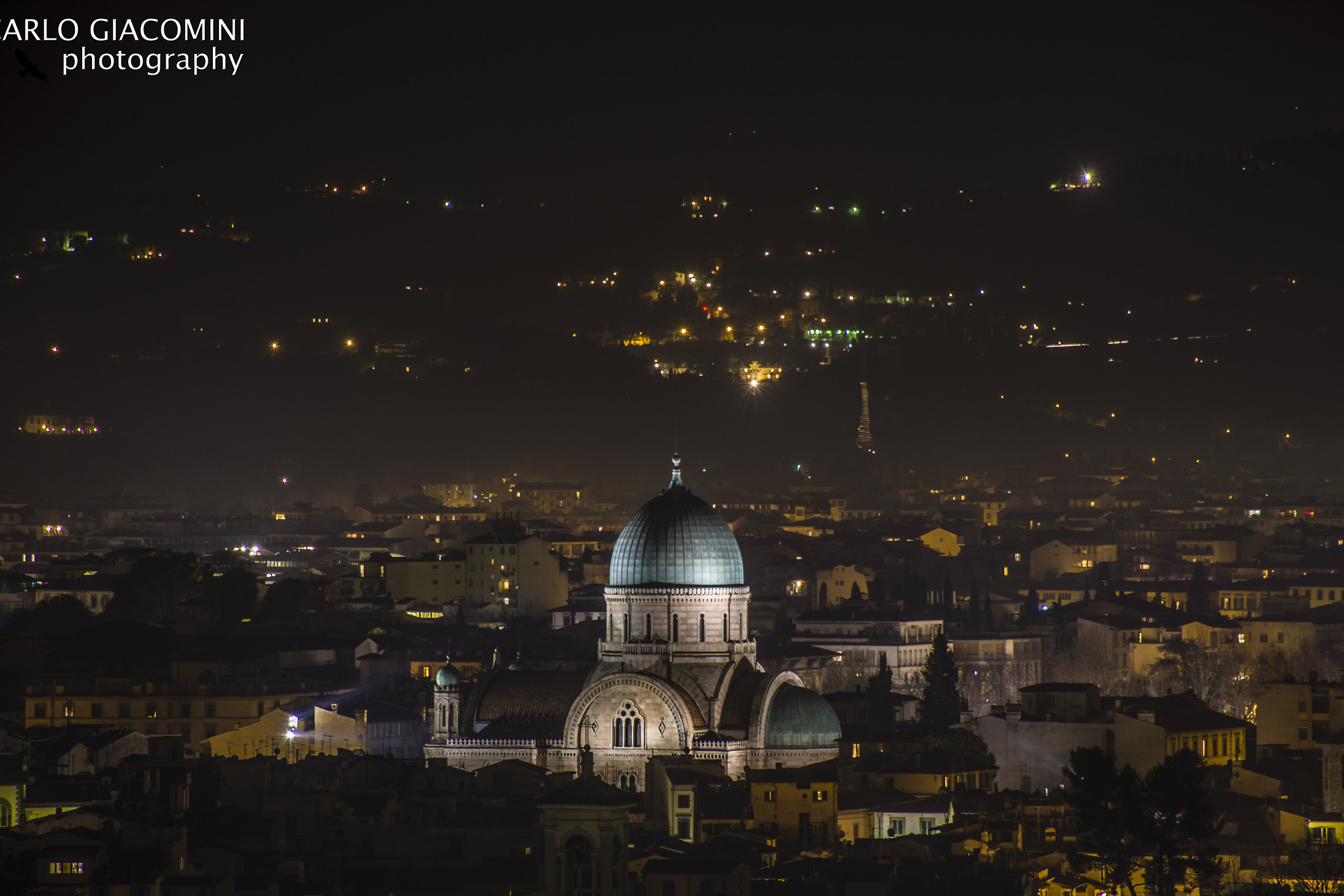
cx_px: 697
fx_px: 8587
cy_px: 488
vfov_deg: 6.0
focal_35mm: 230
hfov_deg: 8.9
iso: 100
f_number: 7.1
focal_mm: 140
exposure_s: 8
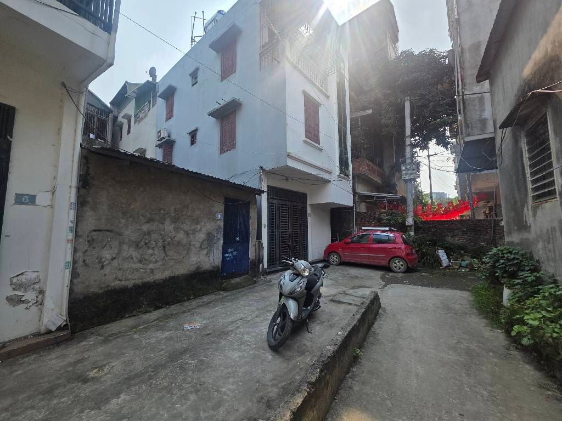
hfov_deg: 106.2
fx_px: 211
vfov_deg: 89.9
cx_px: 281
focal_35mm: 13
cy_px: 210
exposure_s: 1/1632
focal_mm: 2.2
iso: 40
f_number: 1.9
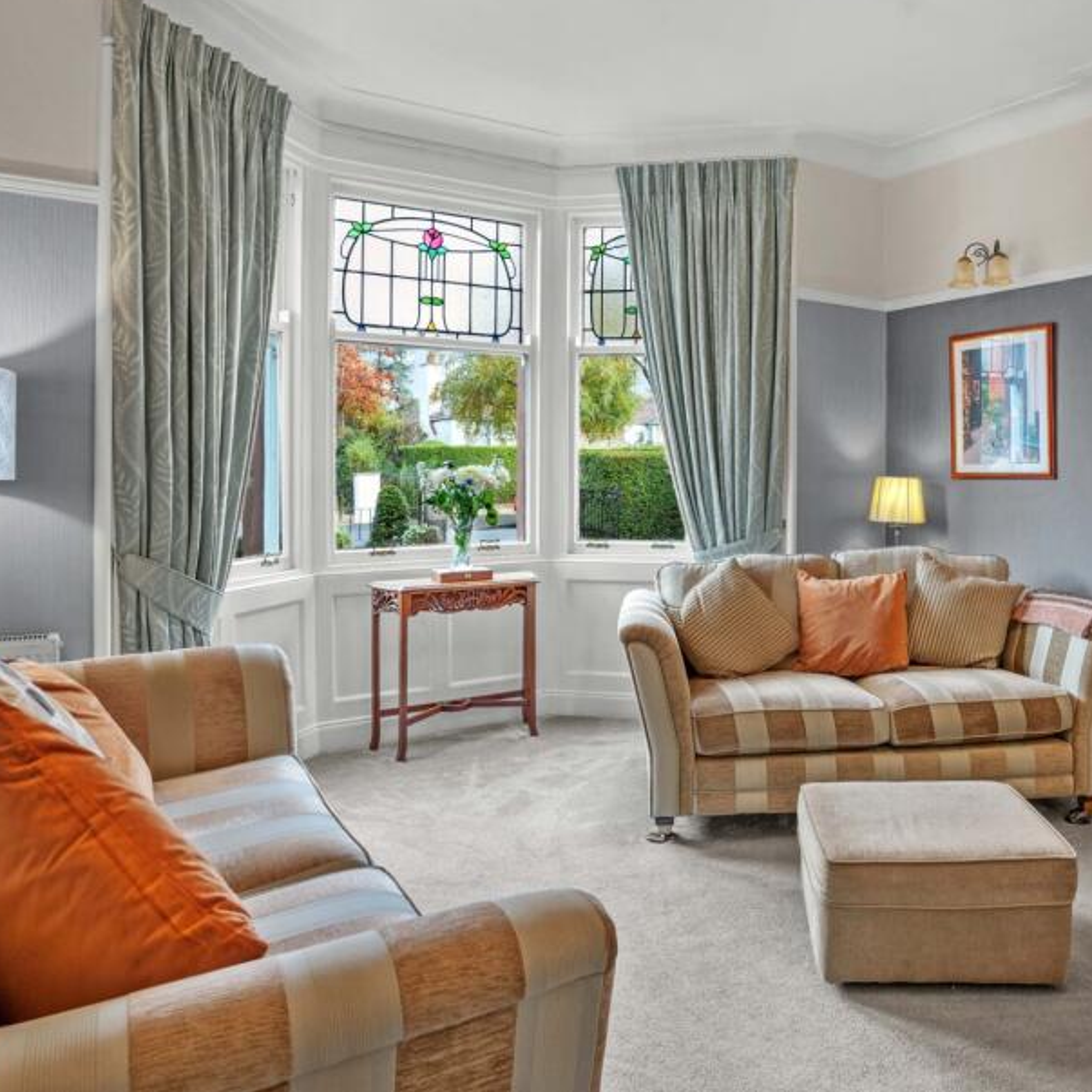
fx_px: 928
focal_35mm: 26
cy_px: 477
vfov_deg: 60.7
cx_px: 704
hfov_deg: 59.9
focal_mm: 18
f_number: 8
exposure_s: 1/2
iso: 250
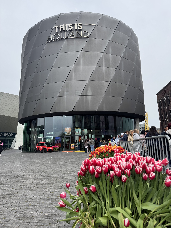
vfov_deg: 71.6
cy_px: 114
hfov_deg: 56.8
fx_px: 158
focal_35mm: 24
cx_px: 86
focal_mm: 6.76
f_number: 1.78
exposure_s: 1/995
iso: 80
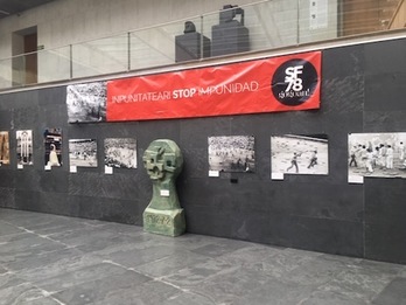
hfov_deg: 61.7
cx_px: 203
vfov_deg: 48.2
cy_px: 152
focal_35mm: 29
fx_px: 340
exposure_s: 1/100
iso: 32
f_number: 2.2
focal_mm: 4.15
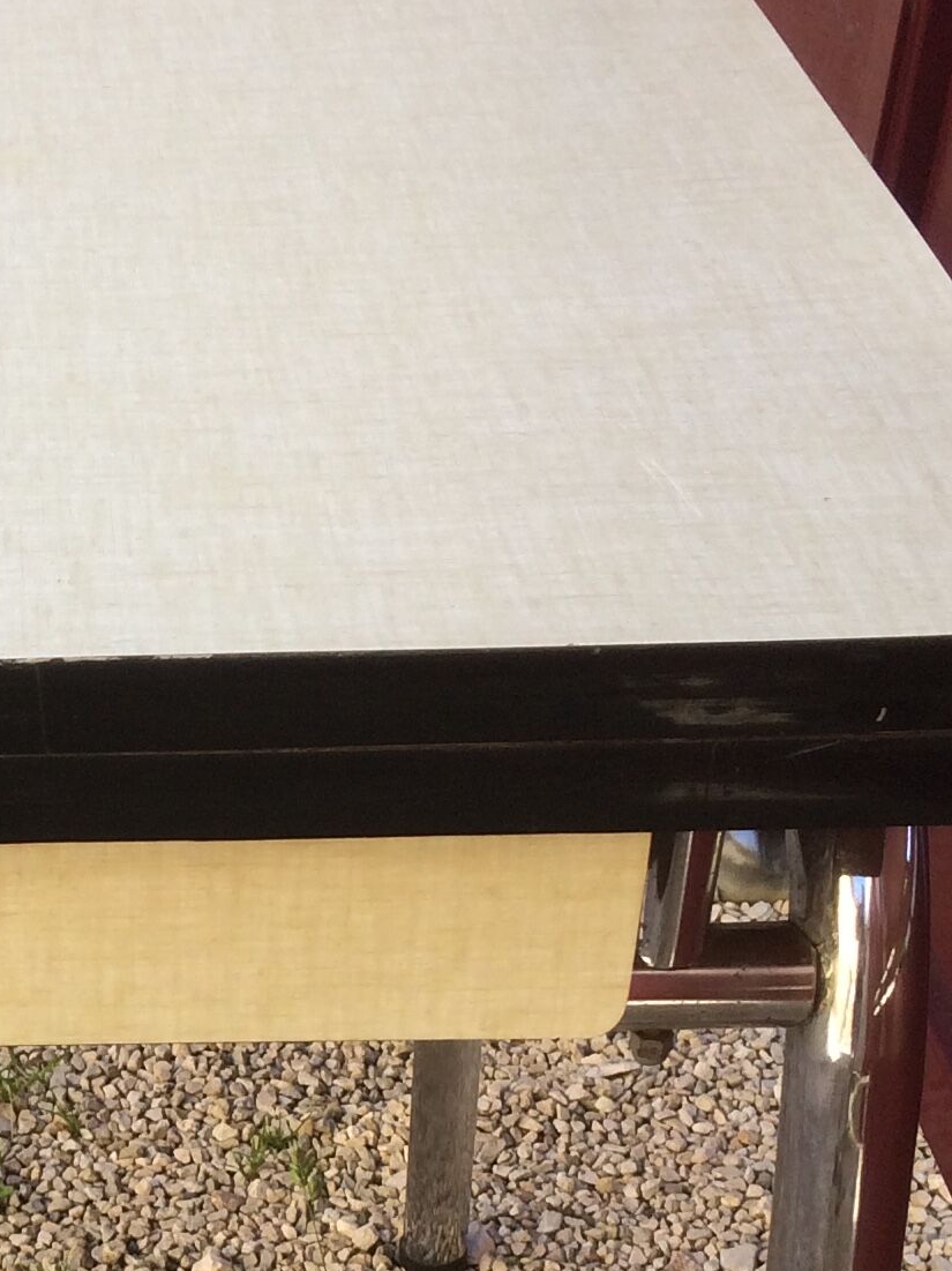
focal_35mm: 86
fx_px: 3155
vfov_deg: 22.2
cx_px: -110
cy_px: 1166
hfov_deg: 16.6
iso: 32
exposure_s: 1/441
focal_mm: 4.15
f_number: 2.2
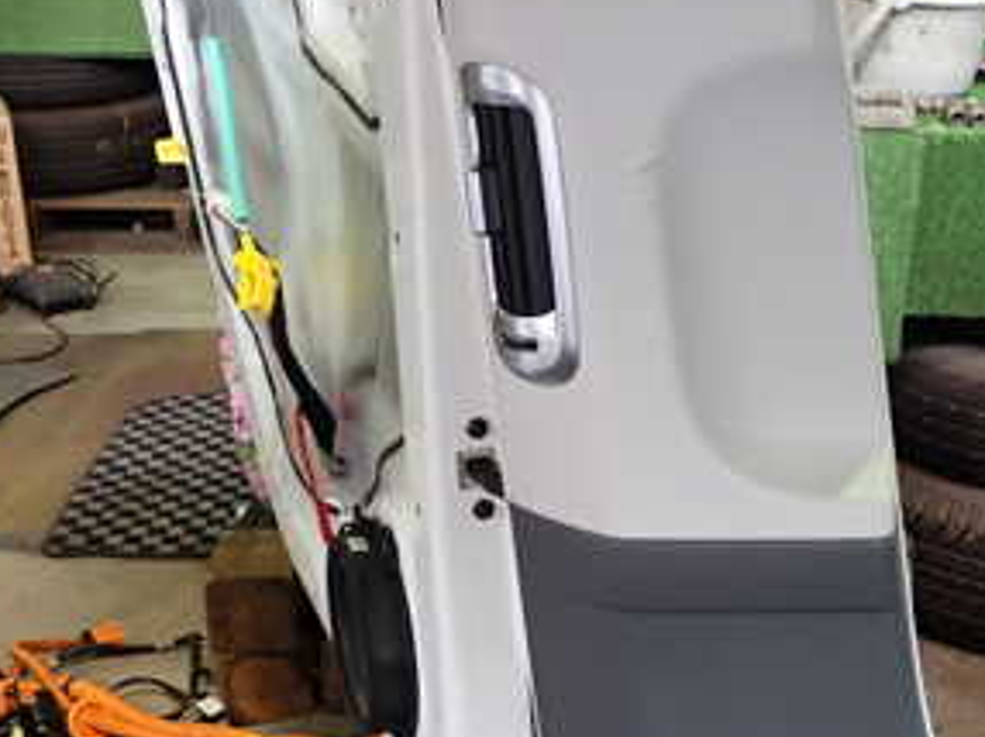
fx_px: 1791
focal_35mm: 63
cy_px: 506
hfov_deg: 30.3
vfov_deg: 23.1
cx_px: 716
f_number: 2.3
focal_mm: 5.4
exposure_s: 1/30
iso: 250
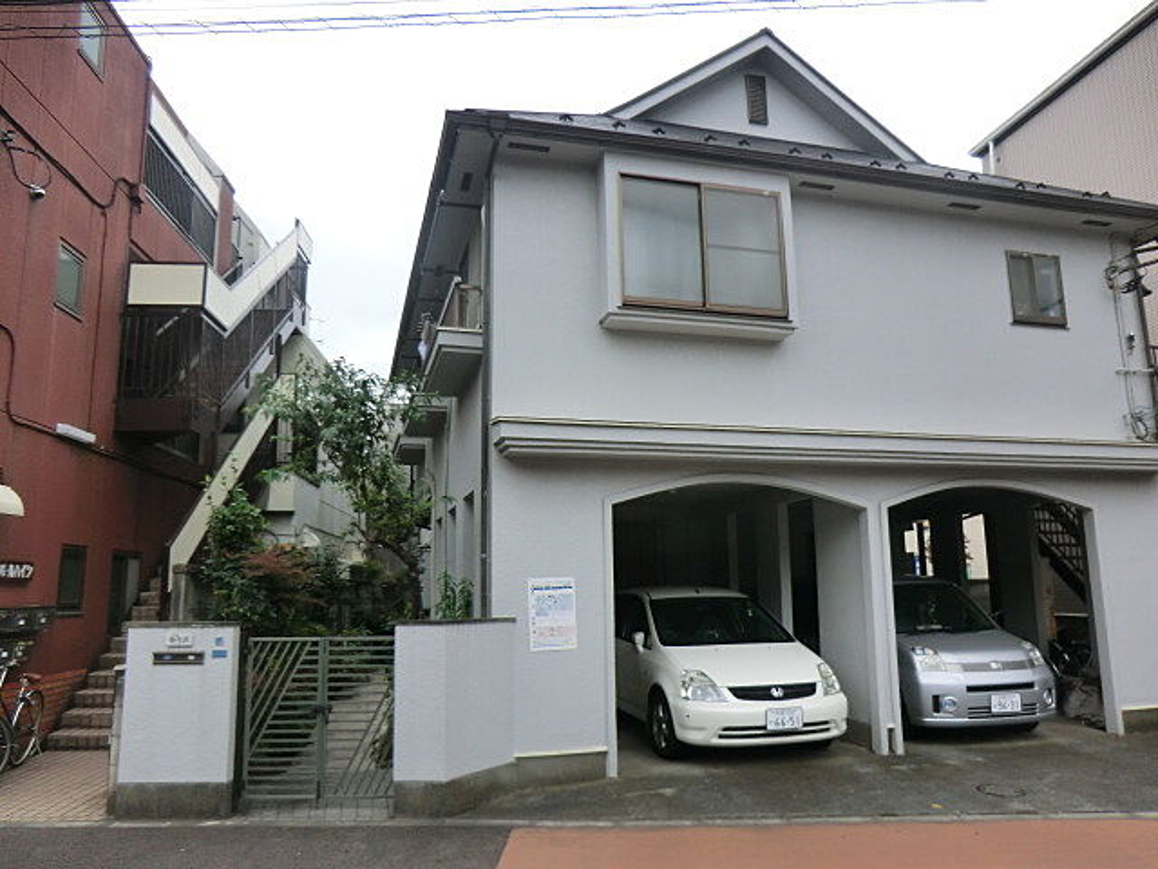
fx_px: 803
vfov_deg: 56.8
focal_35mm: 24
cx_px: 579
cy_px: 434
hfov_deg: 71.6
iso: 80
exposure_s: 1/250
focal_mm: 4.3
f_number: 3.2
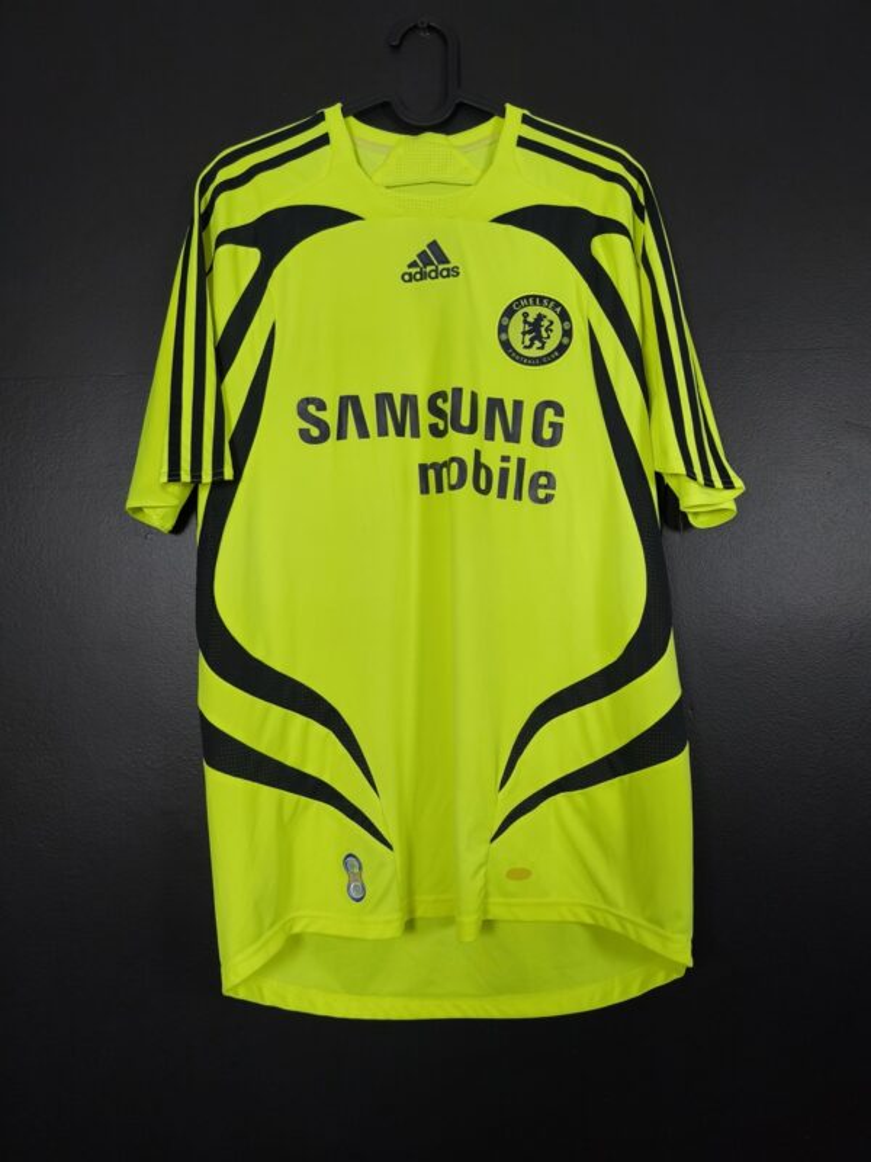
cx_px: 436
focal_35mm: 23
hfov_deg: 58.9
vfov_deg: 73.9
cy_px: 581
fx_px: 772
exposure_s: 1/125
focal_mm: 6.57
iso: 500
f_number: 1.6
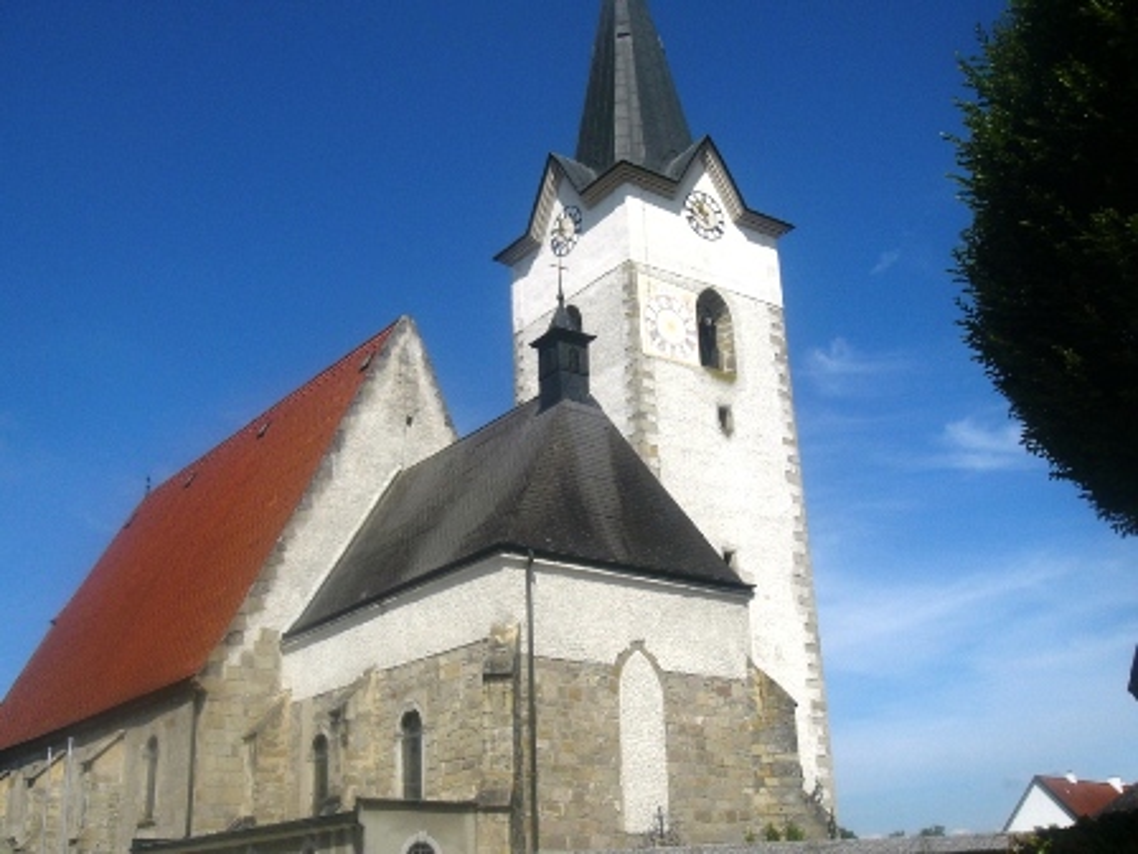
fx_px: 1249
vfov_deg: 37.7
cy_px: 427
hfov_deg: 49.0
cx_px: 569
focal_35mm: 38
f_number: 4.4
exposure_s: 1/1000
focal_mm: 6.3
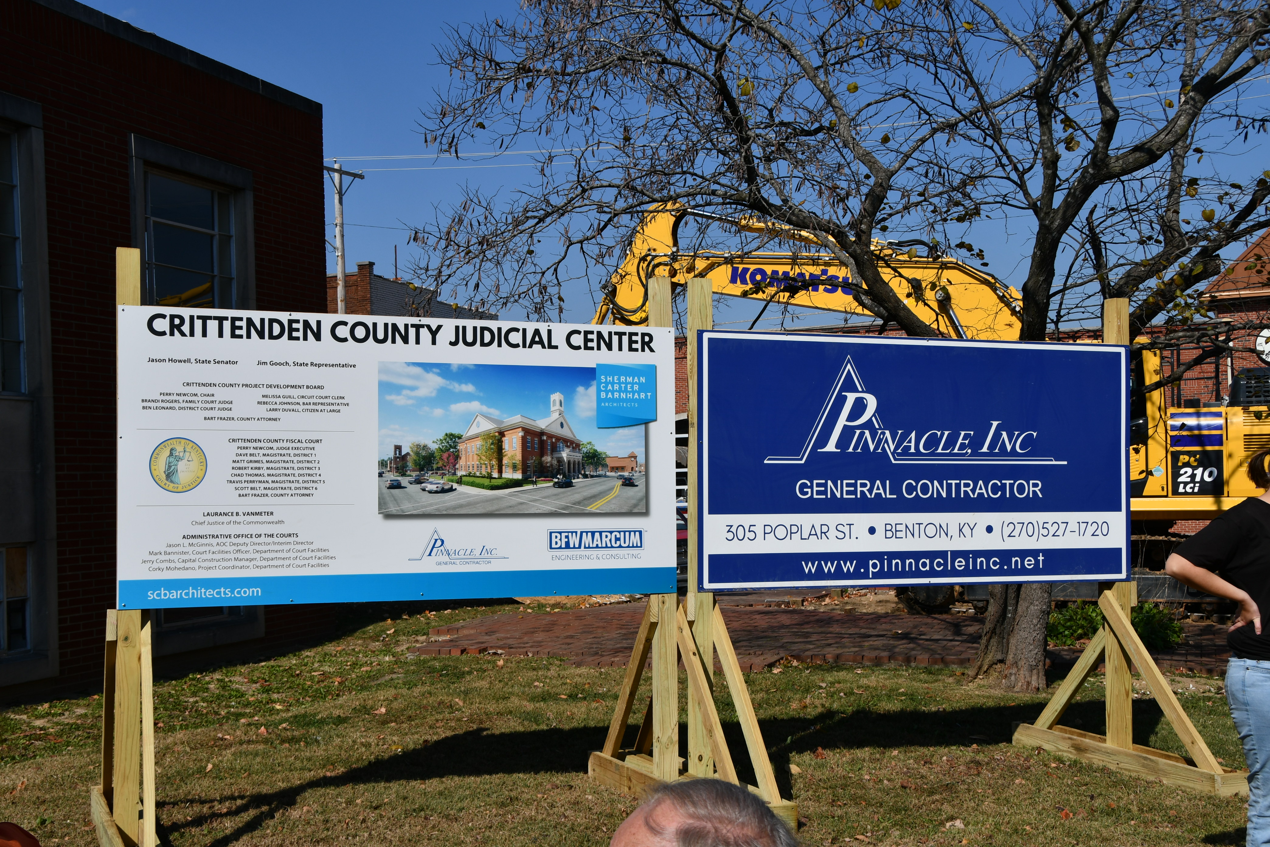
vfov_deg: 31.2
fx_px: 1517
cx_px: 635
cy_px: 424
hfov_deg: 45.4
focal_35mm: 43
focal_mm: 29
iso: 100
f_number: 10
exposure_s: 1/400
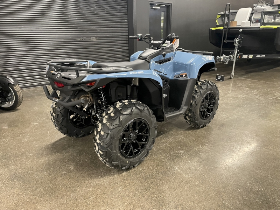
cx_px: 140
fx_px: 210
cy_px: 105
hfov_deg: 67.3
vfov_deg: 53.1
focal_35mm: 26
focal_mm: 4.2
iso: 400
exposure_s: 1/40
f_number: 1.6
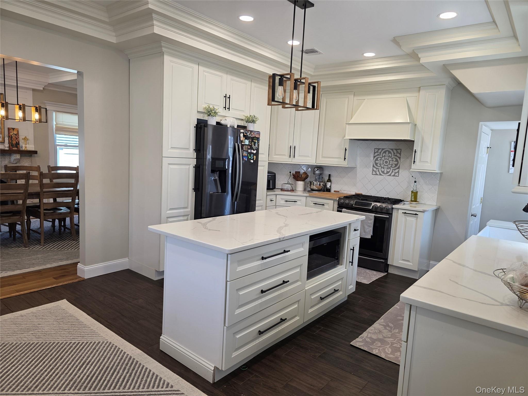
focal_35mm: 23
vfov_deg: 58.9
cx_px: 264
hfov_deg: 73.9
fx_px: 351
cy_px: 198
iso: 100
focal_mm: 6.3
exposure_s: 1/120
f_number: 1.7
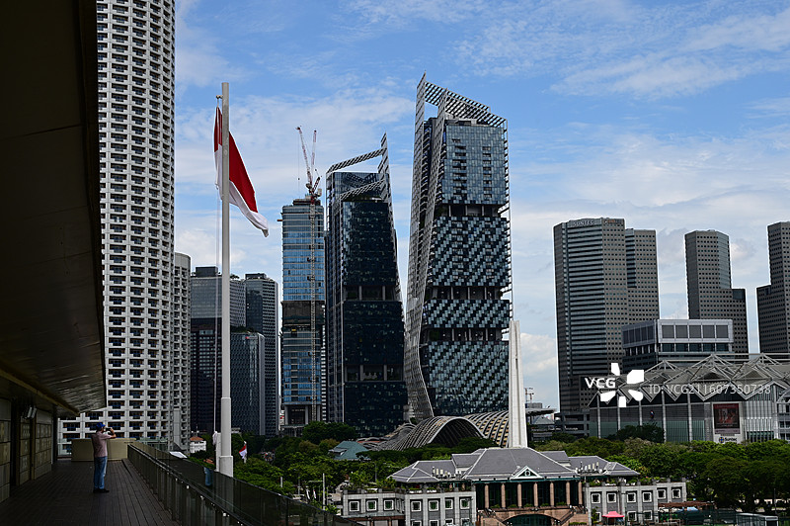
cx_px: 395
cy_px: 263
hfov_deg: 38.2
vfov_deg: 25.9
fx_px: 1140
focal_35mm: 52
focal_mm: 52
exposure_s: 1/500
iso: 200
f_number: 11
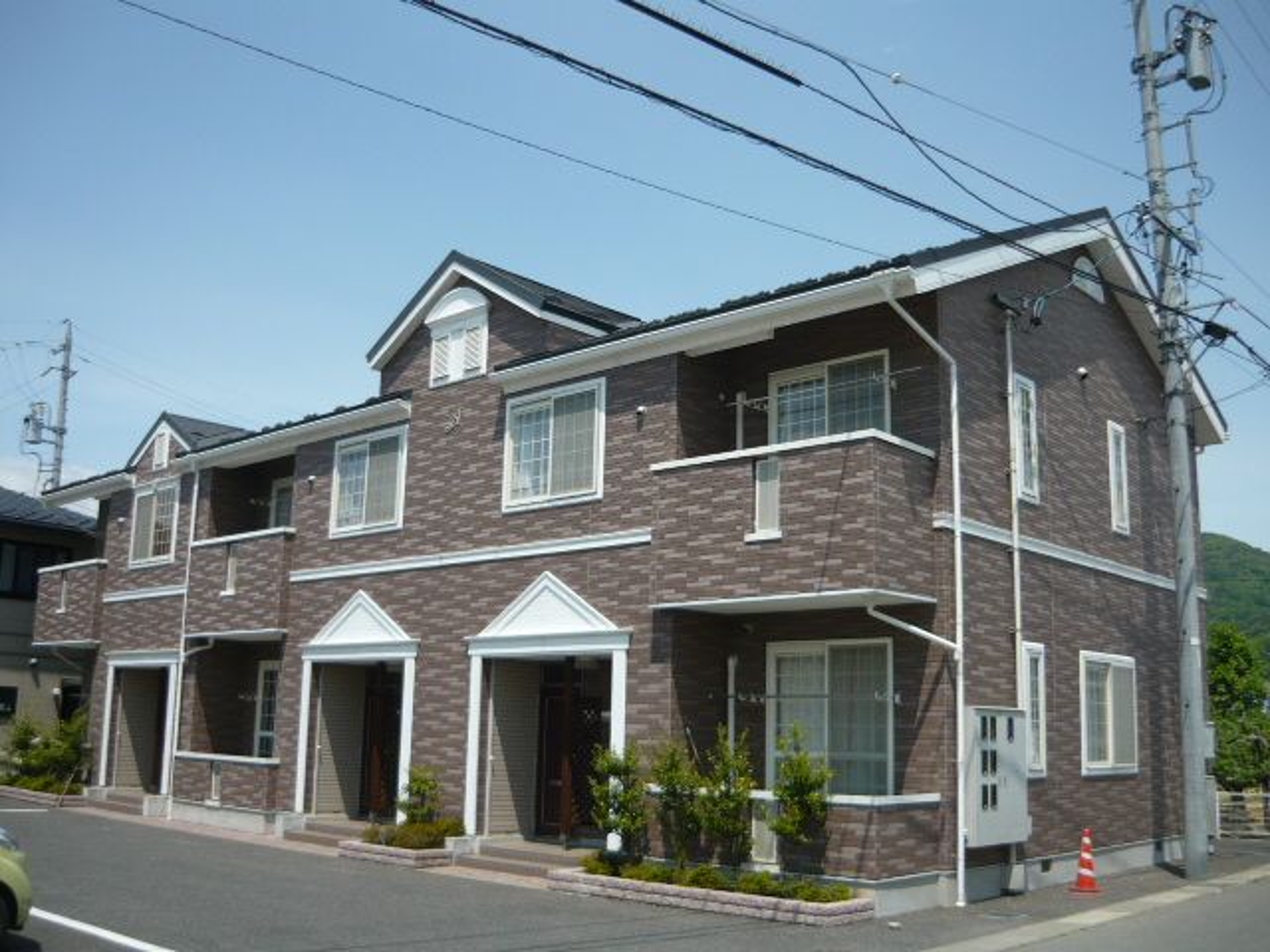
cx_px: 635
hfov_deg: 55.4
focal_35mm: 33
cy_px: 476
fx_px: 1211
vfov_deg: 42.9
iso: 100
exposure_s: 1/250
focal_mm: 5.5
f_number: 8
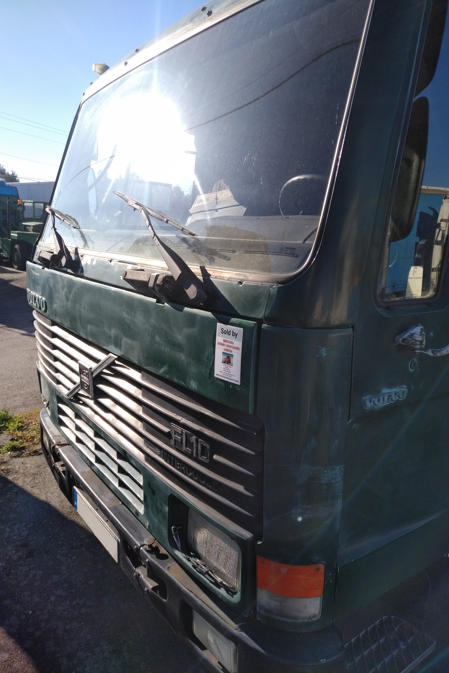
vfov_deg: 71.5
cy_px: 336
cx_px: 224
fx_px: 468
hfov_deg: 51.3
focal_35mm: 25
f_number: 2
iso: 100
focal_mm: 4.52
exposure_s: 1/1452
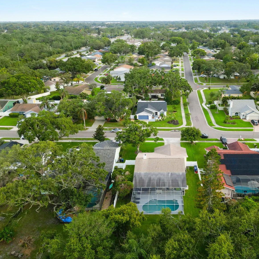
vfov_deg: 55.6
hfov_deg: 55.0
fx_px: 245
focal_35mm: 29
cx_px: 160
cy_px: 128
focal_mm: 6.72
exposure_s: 1/15
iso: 240
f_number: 1.7
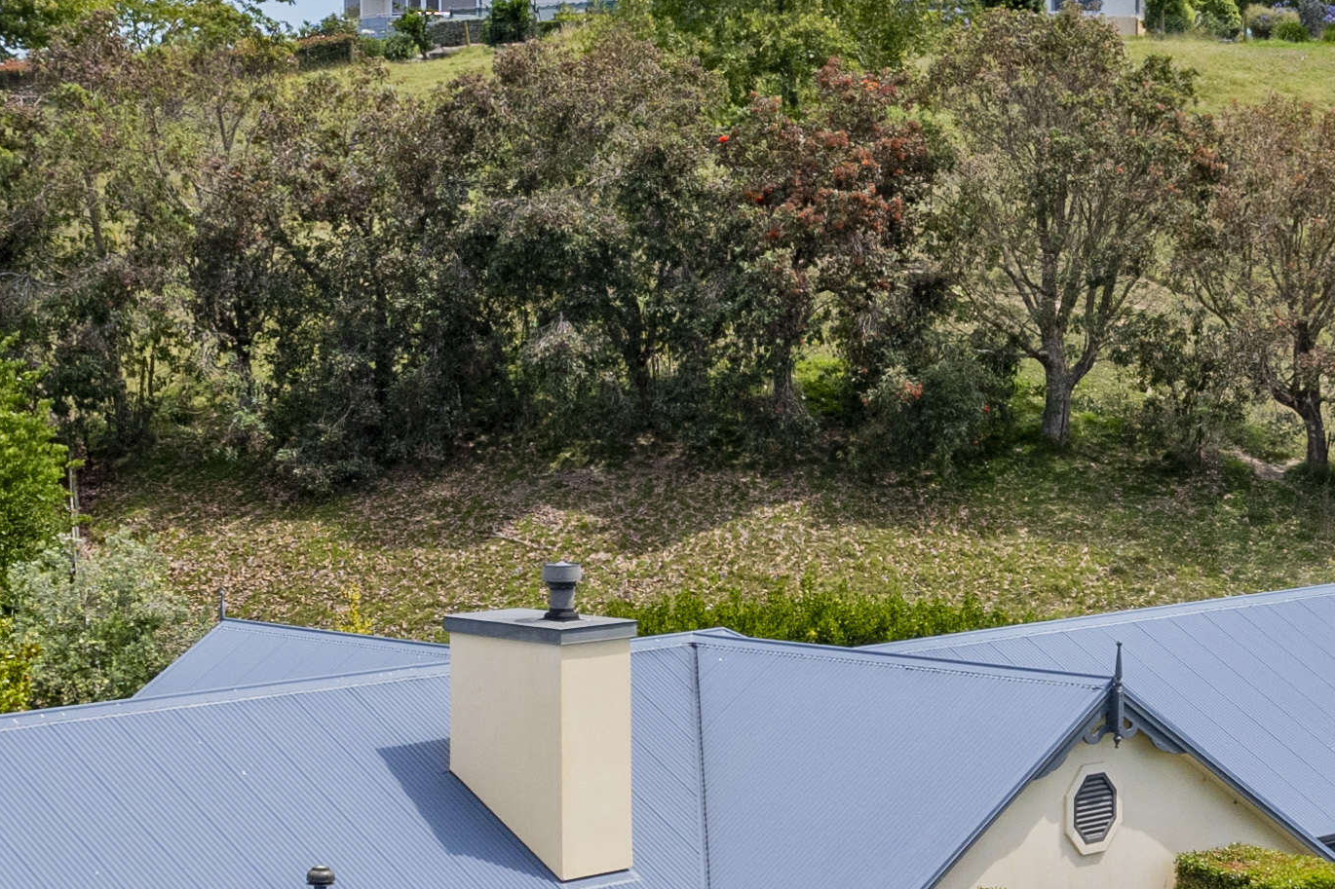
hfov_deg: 21.2
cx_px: 778
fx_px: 3559
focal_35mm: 96
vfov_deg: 14.2
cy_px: 591
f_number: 8
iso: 100
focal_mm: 12.29
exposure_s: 1/40
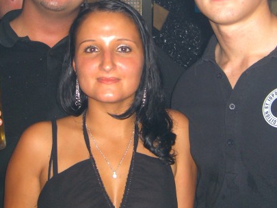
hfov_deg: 26.0
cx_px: 130
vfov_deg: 19.5
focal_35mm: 75
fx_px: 600
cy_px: 57
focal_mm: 7.9
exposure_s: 1/60
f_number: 2.8
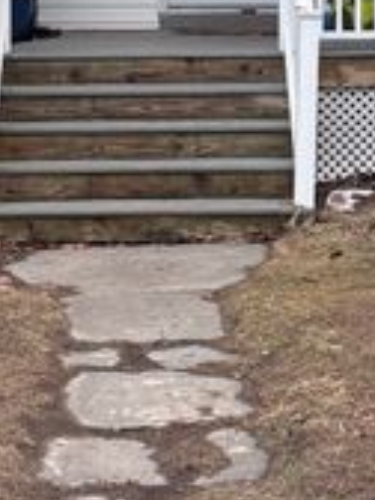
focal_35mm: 103
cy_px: 43
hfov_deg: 14.4
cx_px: 170
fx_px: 1488
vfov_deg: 18.7
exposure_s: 1/392
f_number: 1.6
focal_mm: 5.96
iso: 50
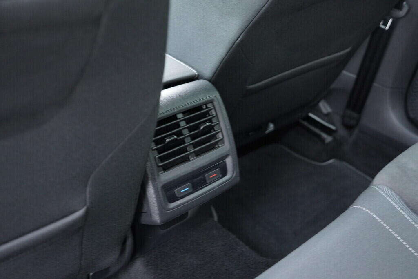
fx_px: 418
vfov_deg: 36.9
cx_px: 209
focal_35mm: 36
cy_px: 140
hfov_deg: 53.1
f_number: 2.8
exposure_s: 1/40
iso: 1600
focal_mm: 24
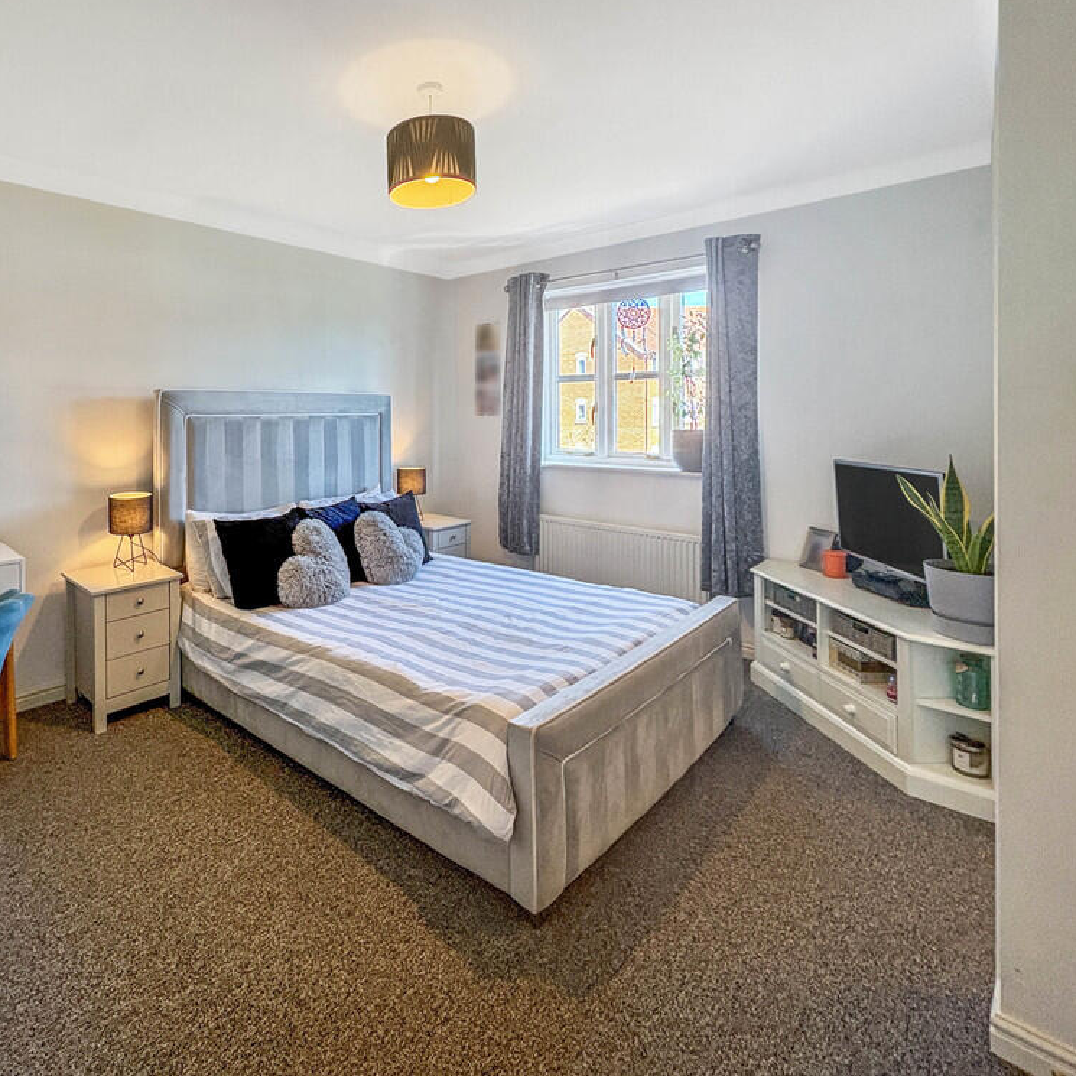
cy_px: 523
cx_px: 378
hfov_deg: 81.7
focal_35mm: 17
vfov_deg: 83.9
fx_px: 598
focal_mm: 2.22
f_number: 2.2
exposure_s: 1/100
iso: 250
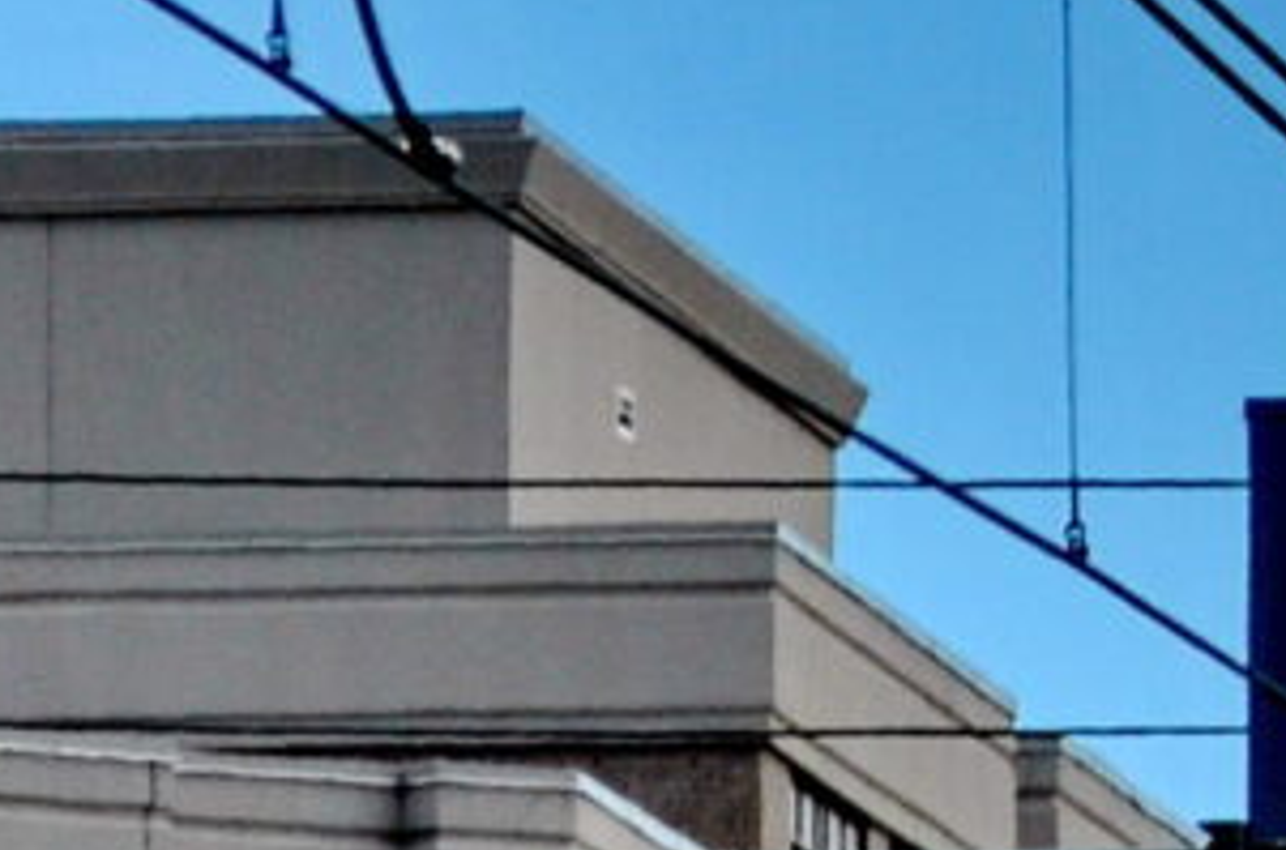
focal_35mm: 1006
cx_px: -432
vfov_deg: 1.4
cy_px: 2917
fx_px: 35842
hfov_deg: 2.1
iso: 160
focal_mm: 90
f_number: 10
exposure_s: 1/1600
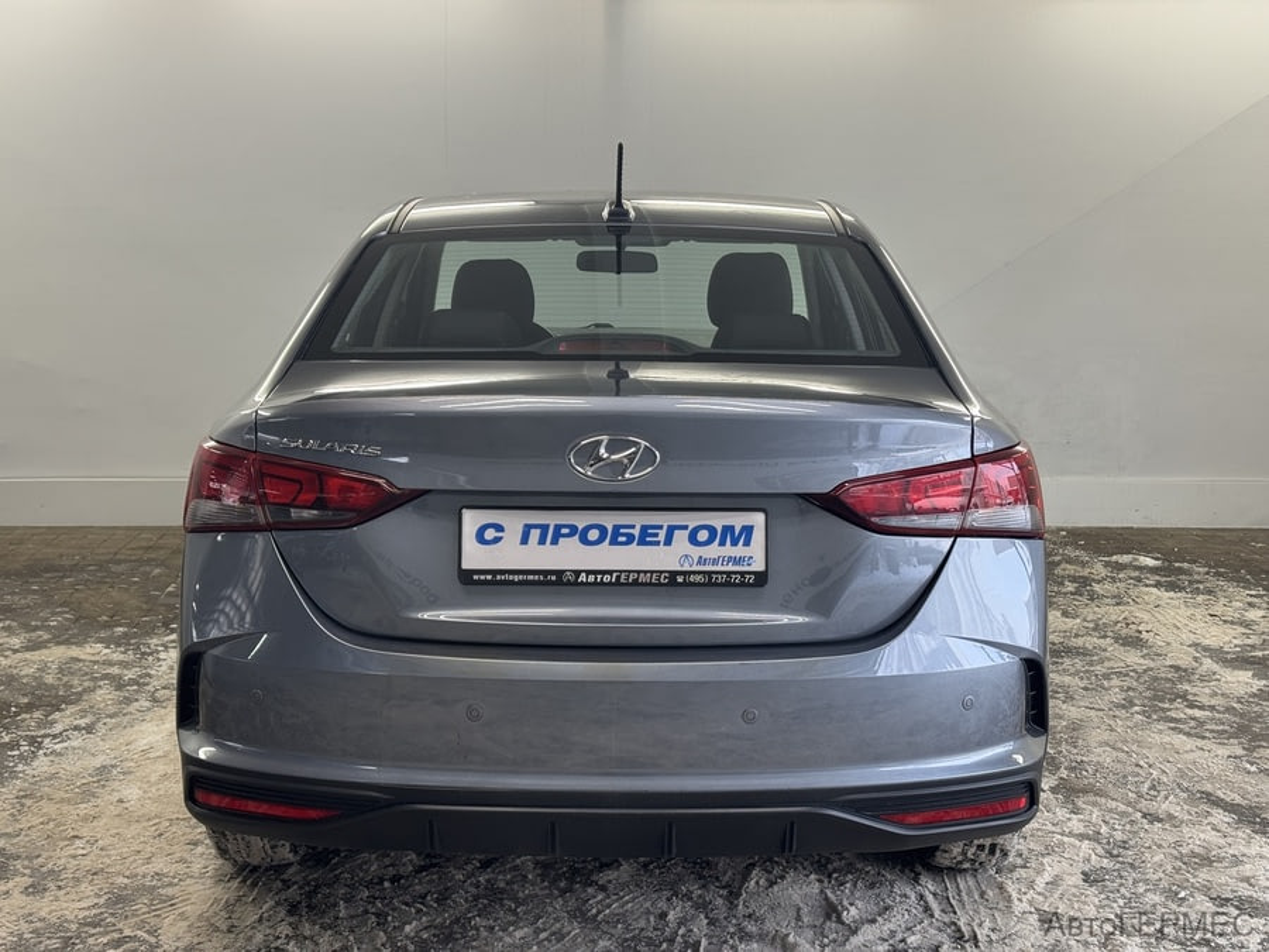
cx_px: 634
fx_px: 1760
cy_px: 476
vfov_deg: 30.3
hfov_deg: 39.7
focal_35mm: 48
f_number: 1.78
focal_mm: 6.76
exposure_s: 1/100
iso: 50
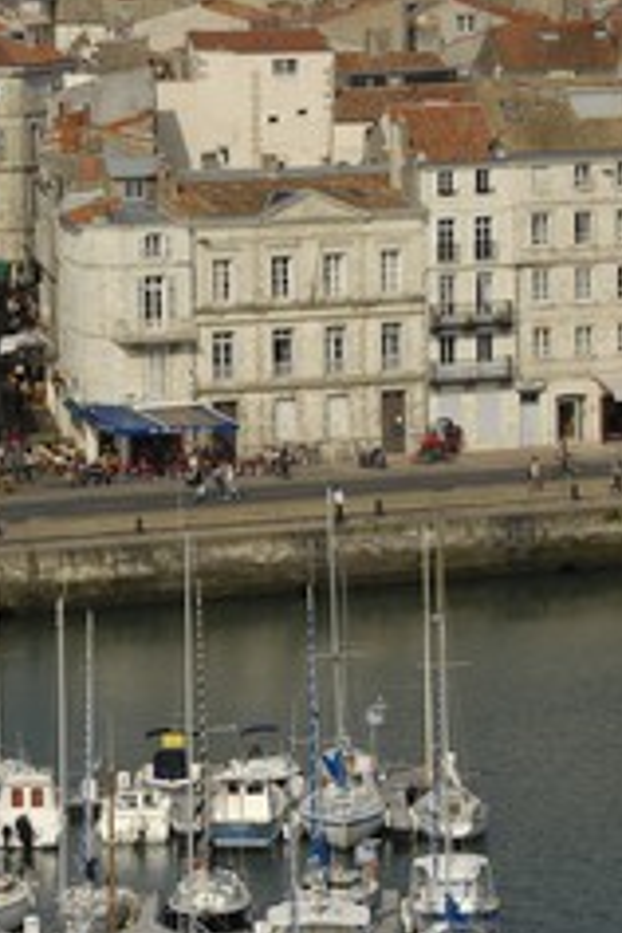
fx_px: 6553
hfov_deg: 5.4
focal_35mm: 253
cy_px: 402
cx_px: -171
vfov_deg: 8.1
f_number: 8.5
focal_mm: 95
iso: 100
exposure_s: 1/320
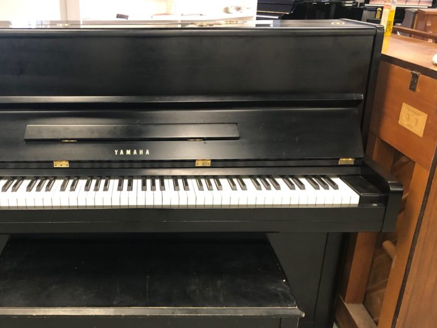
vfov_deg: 37.5
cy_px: 199
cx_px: 142
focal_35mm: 38
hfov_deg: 48.1
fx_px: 480
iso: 80
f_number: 1.8
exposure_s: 1/15
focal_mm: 4
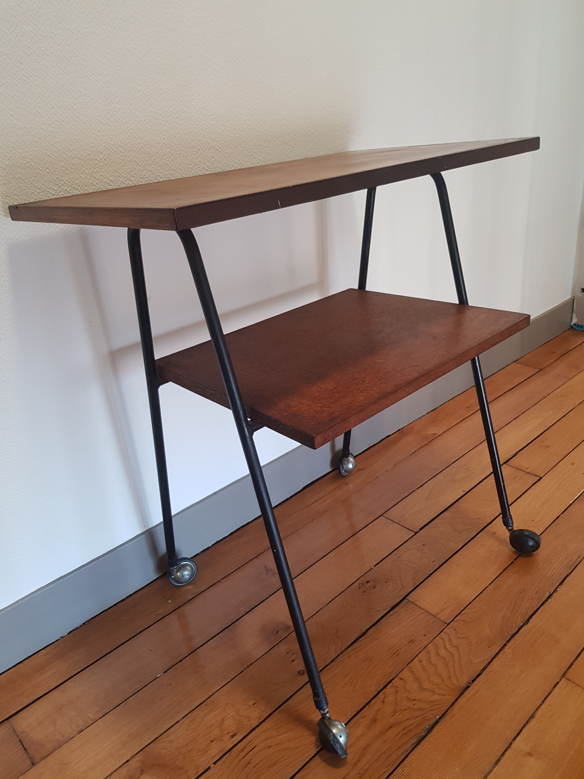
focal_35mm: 26
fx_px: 585
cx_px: 292
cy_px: 390
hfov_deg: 53.1
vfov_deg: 67.3
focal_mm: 4.2
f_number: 1.7
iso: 160
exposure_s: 1/33
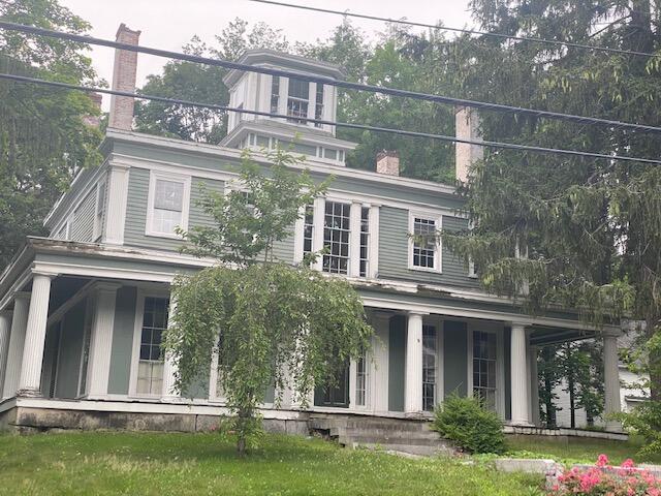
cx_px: 330
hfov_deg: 36.8
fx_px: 993
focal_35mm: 52
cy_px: 248
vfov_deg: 28.0
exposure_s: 1/125
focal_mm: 6
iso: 20
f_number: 2
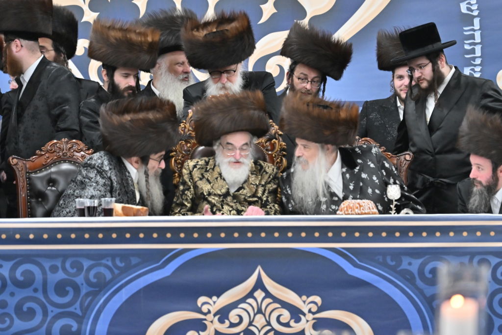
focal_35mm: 300
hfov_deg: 6.9
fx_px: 4182
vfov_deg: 4.6
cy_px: 168
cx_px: 251
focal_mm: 200
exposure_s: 1/320
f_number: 2.8
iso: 1250
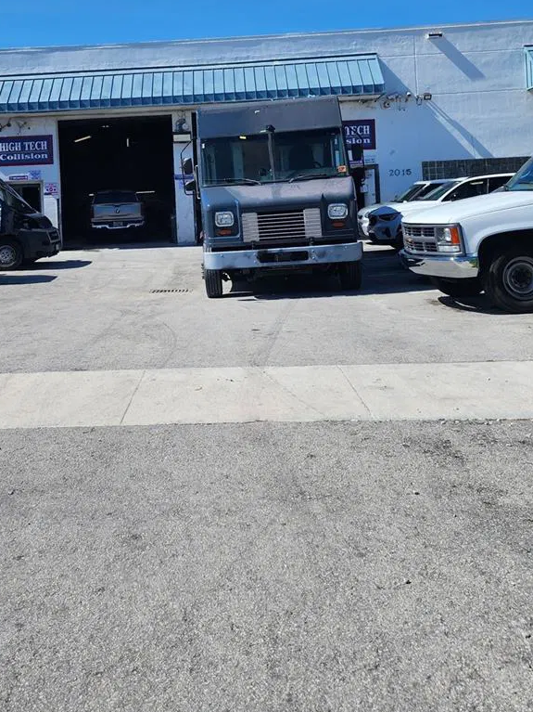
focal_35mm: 36
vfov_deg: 49.6
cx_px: 181
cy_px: 191
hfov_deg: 39.2
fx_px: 739
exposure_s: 1/1493
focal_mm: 6.4
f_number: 1.8
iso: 12
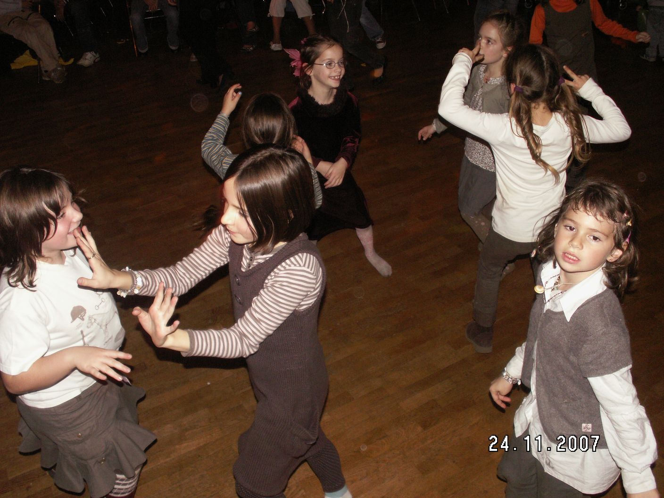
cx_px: 332
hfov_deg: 52.6
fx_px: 671
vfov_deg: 40.7
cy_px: 249
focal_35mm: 35
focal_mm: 5.86
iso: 160
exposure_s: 1/40
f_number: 2.8
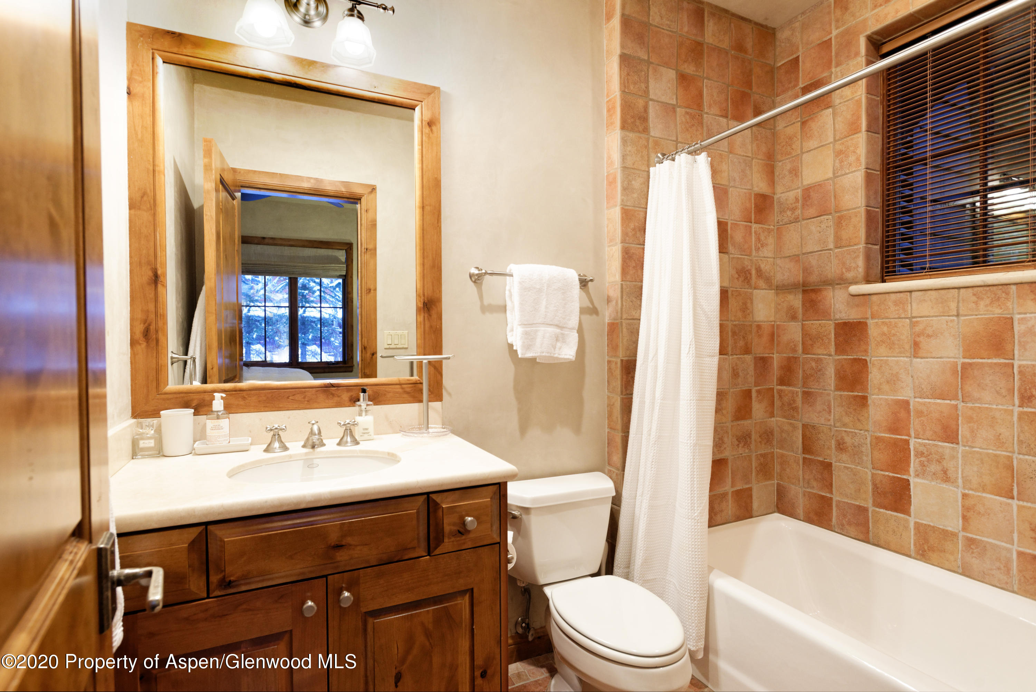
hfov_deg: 86.9
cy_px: 346
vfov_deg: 64.6
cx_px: 518
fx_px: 547
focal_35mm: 19
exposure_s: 1/500
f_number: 6.3
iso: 1000
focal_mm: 19
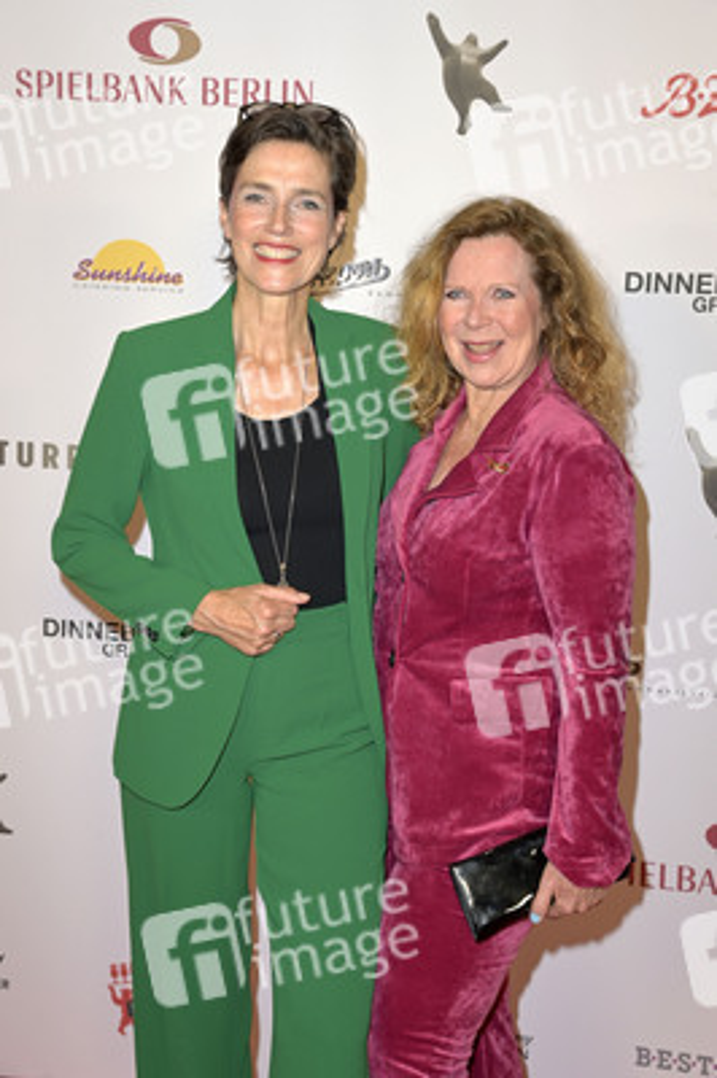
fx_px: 1646
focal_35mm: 55
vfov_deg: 36.3
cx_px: 358
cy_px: 539
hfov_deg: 24.6
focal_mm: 55
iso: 640
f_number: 5.6
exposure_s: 1/160
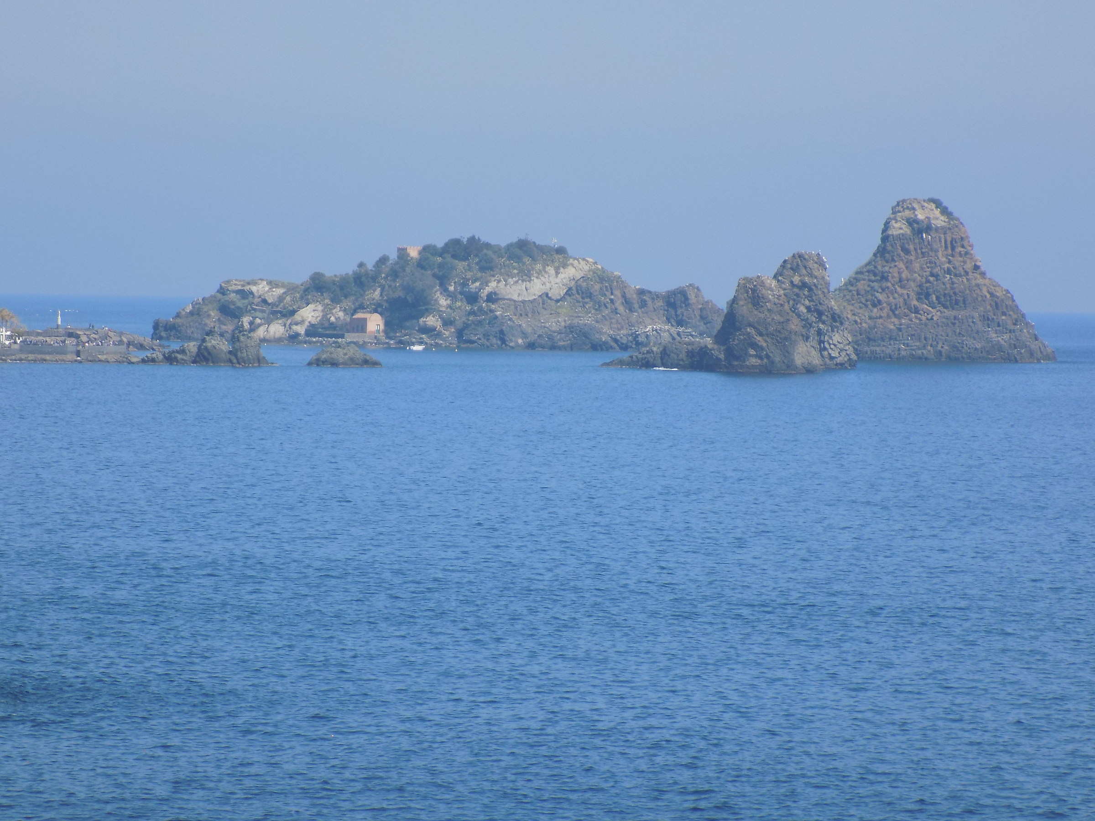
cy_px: 410
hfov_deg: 10.4
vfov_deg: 7.8
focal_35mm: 190
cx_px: 548
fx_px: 6010
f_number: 5.4
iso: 80
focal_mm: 33.7
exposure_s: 1/400
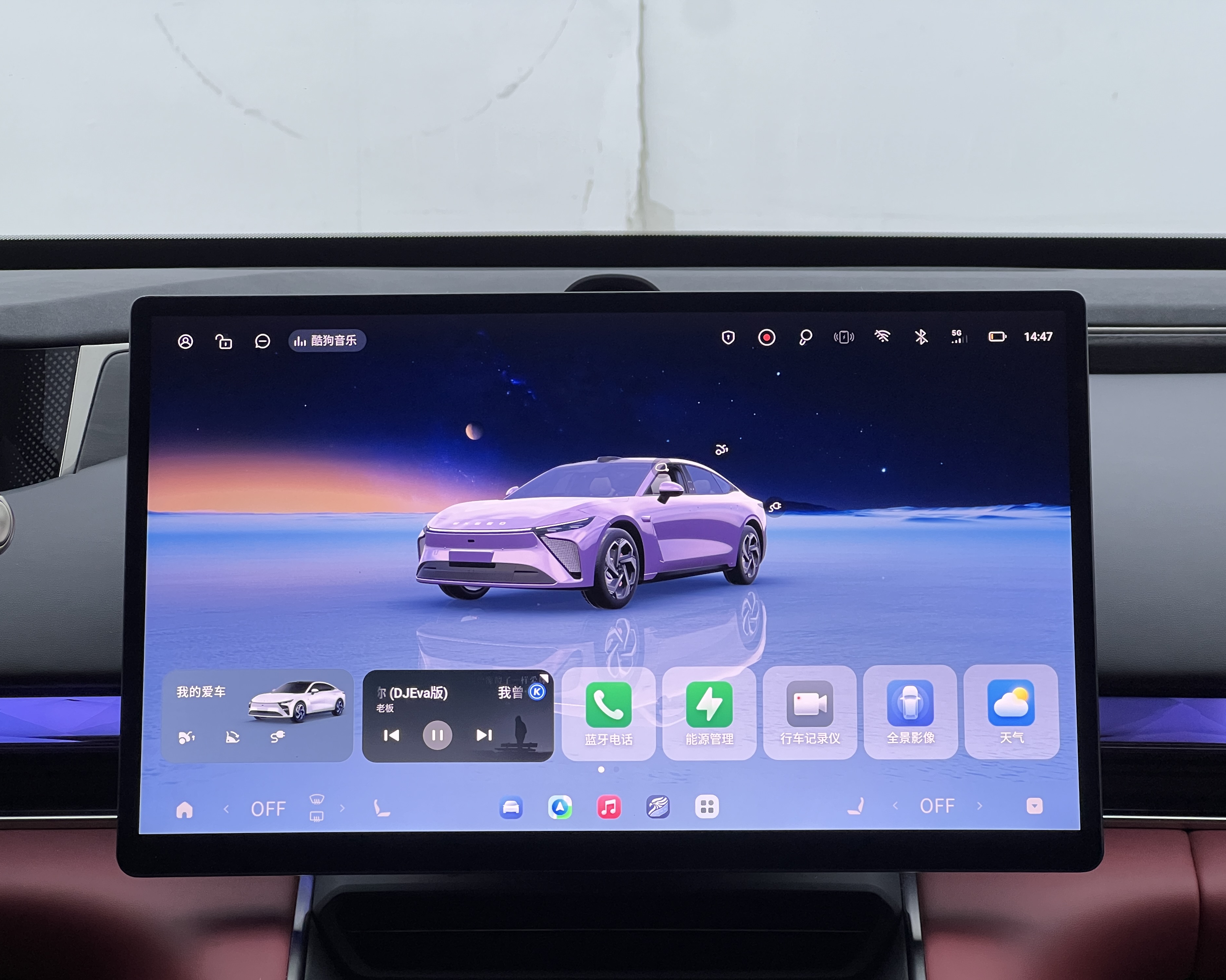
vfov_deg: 18.9
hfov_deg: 23.6
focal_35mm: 81
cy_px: 490
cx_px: 632
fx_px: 2939
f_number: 2.8
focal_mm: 9
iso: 160
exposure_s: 1/120
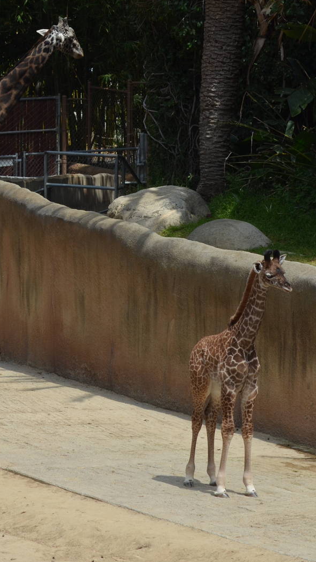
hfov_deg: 7.2
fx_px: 2487
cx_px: 18
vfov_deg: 12.9
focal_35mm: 167
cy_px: 280
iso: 200
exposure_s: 1/800
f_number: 7.1
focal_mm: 70
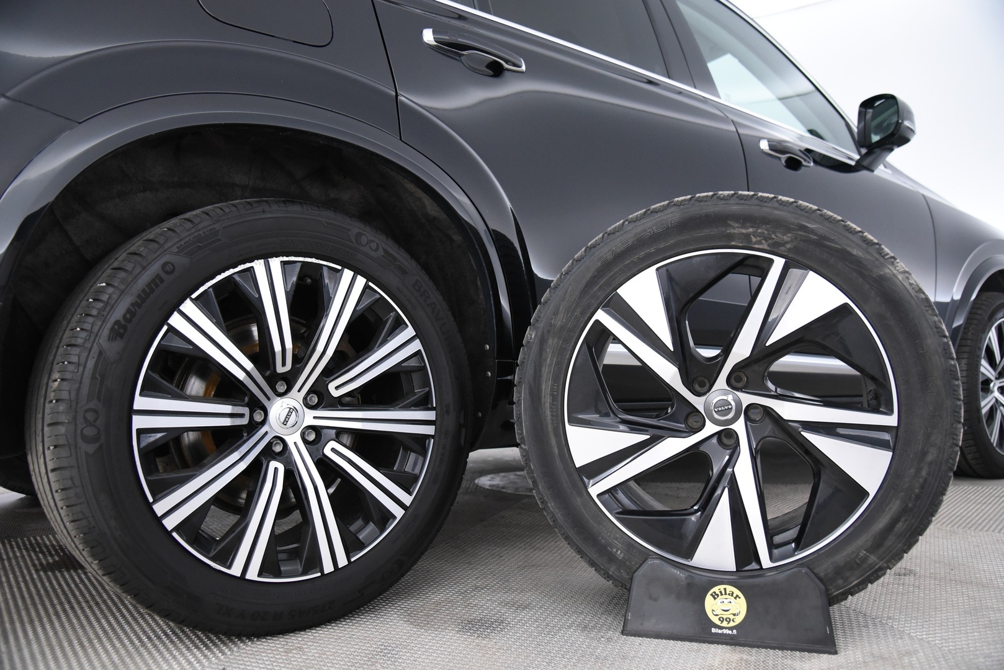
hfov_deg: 61.9
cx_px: 502
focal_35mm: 30
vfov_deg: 43.6
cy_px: 335
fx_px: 837
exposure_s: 1/80
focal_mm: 30
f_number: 4
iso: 4000
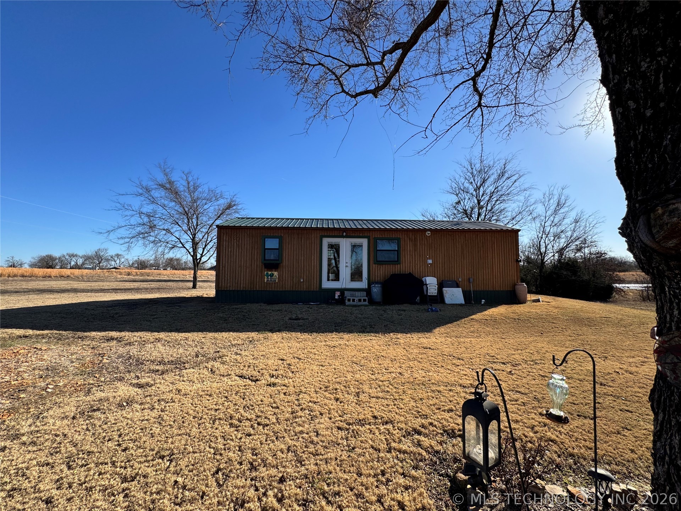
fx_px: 275
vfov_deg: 85.7
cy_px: 256
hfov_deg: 102.1
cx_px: 340
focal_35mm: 14
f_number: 2.2
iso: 50
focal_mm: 2.22
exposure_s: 1/1370
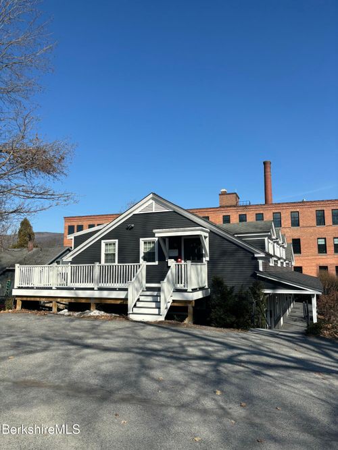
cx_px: 169
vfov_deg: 67.3
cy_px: 225
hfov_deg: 53.0
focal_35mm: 26
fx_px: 339
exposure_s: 1/3650
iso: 50
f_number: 1.6
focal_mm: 5.96
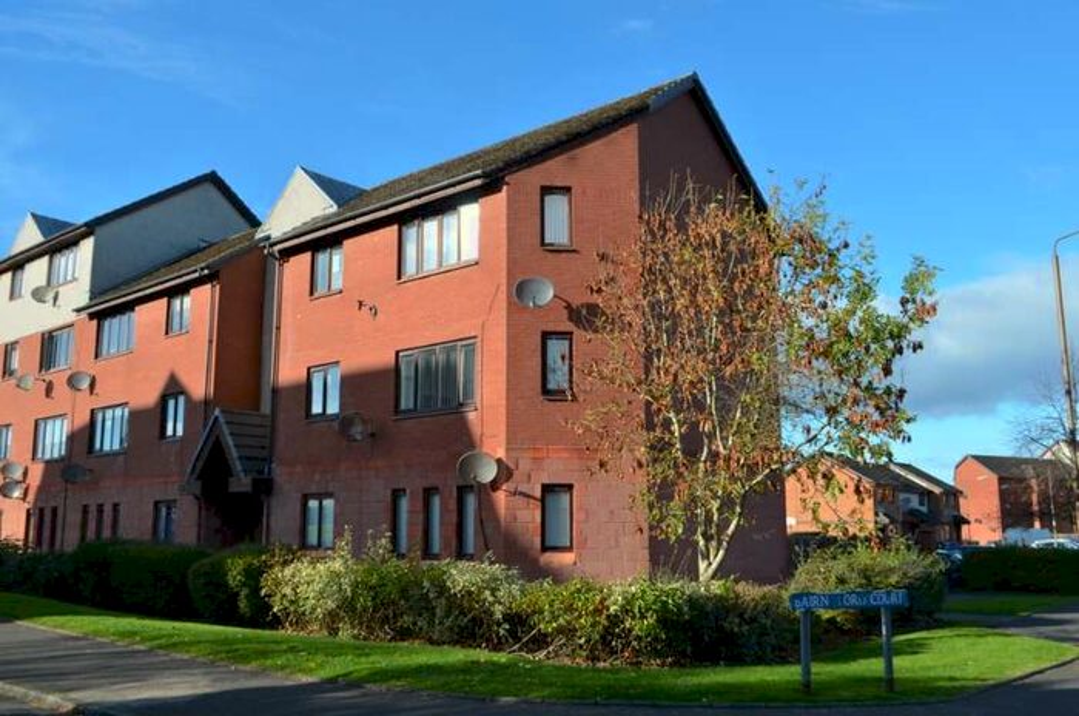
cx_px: 540
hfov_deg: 57.3
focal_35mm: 33
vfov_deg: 39.8
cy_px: 358
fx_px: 987
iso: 125
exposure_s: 1/250
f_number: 8
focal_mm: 22
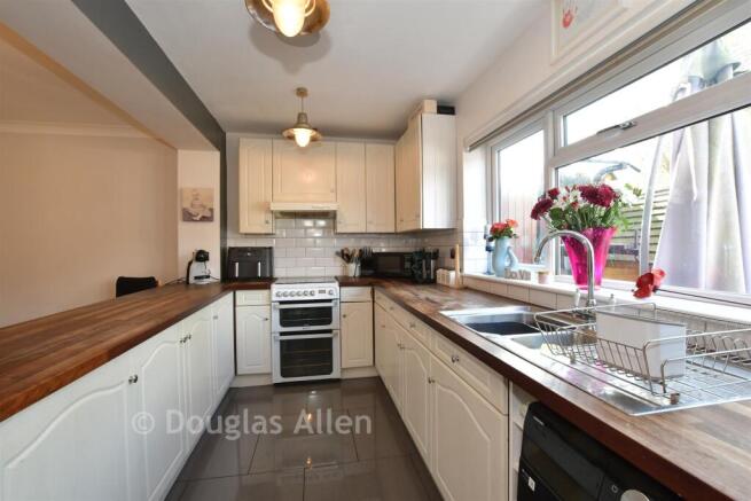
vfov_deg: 77.4
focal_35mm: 15
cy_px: 250
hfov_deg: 100.4
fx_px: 313
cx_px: 376
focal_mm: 10
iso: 100
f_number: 8
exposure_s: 1/4
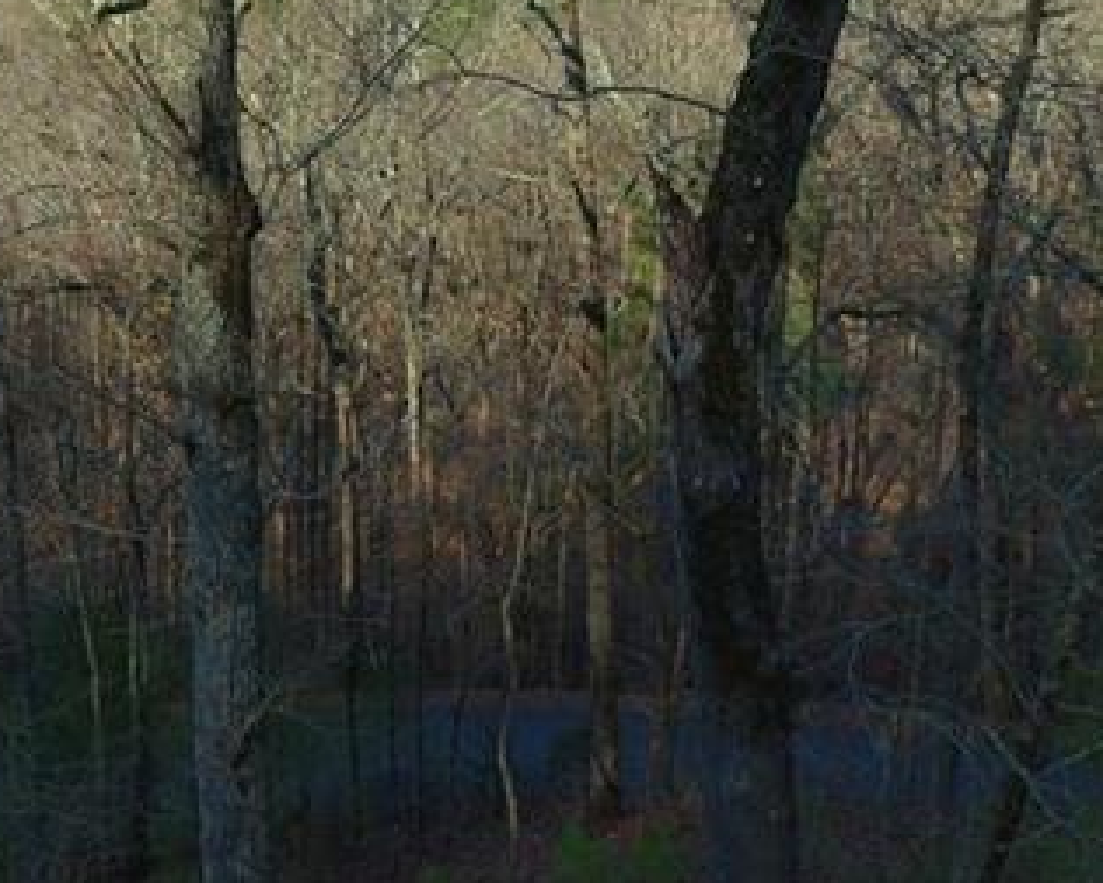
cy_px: 154
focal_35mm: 42
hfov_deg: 42.0
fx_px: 1371
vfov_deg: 34.4
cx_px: 227
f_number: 2.8
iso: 100
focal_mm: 3.15
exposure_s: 1/521
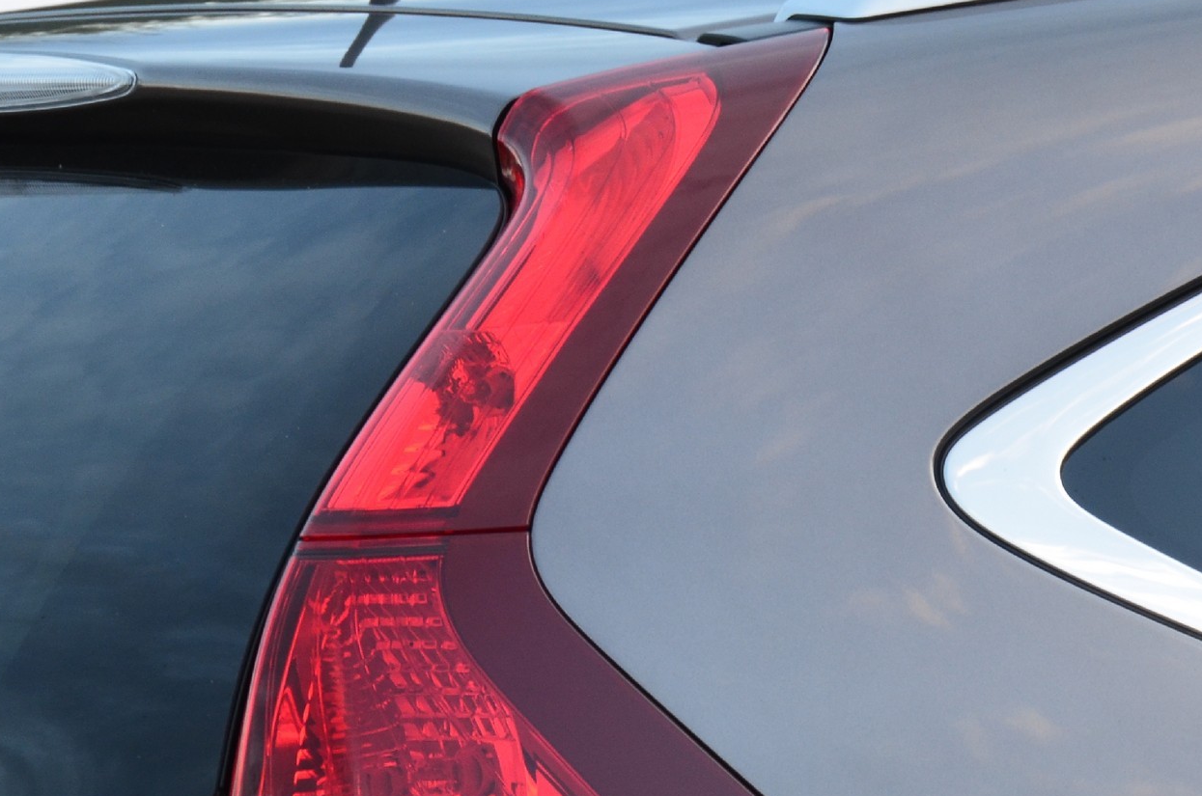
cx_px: 703
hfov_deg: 8.4
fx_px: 8231
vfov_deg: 5.5
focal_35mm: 247
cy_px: 636
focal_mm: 82
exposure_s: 1/30
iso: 720
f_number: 9
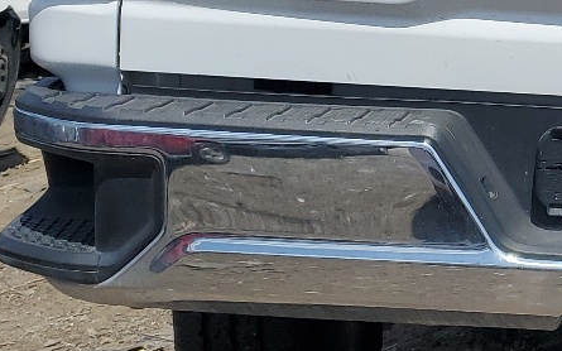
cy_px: 51
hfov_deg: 19.6
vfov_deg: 13.1
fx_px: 1516
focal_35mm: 99
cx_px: 698
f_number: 1.5
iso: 50
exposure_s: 1/10000
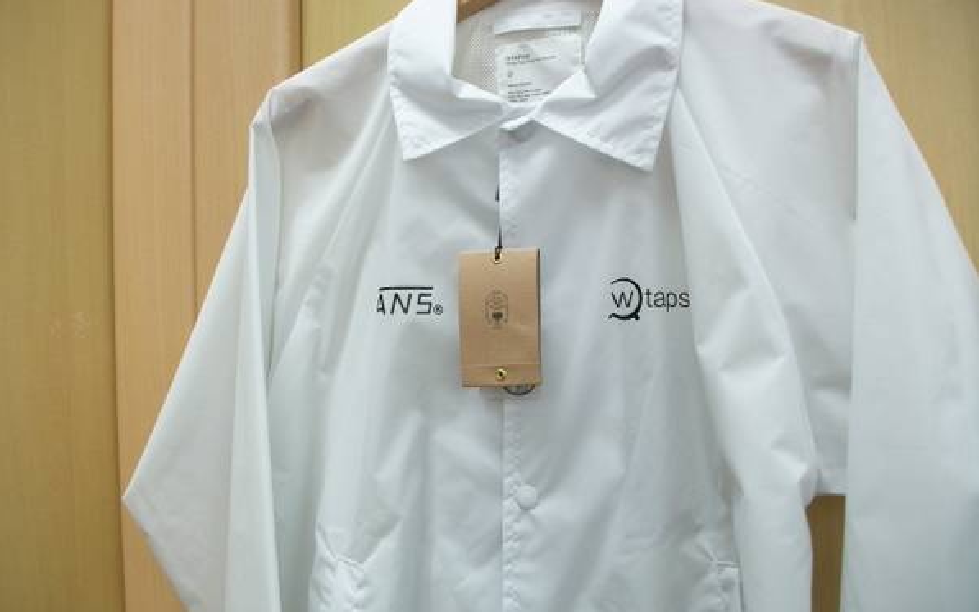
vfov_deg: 38.3
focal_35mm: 33
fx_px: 880
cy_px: 313
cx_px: 489
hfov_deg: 58.1
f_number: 2.9
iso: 82
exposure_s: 1/40
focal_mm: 5.7
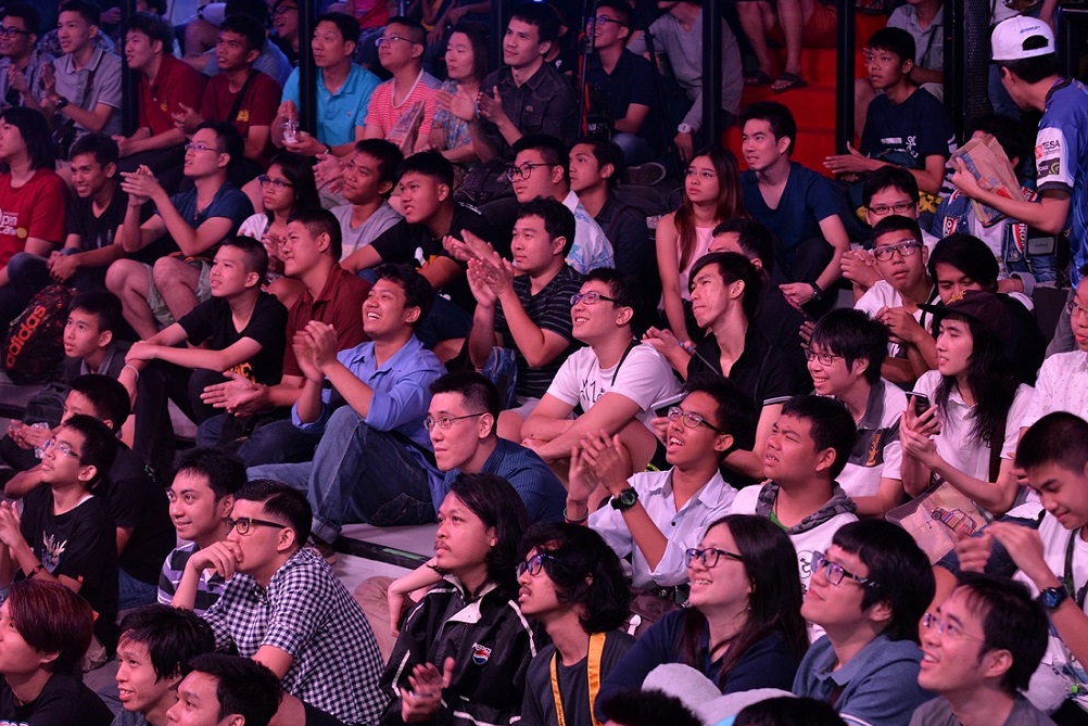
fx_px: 2963
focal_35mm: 98
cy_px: 437
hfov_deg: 20.8
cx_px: 642
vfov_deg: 14.0
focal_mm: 70
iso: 1250
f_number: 4
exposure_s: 1/100
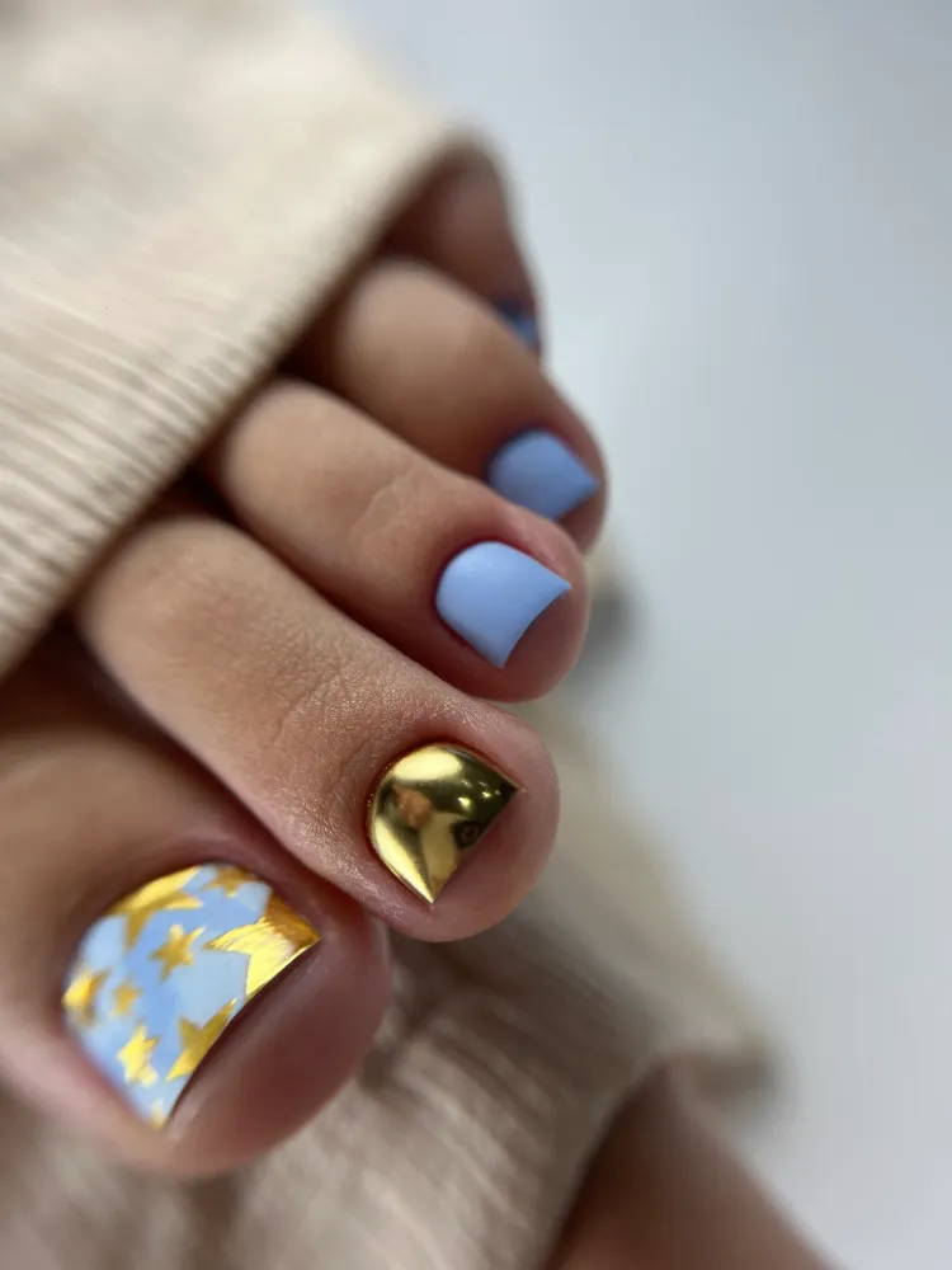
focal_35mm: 26
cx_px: 476
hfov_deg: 53.1
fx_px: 953
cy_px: 635
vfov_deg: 67.3
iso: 50
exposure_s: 1/558
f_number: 1.5
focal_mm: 5.7
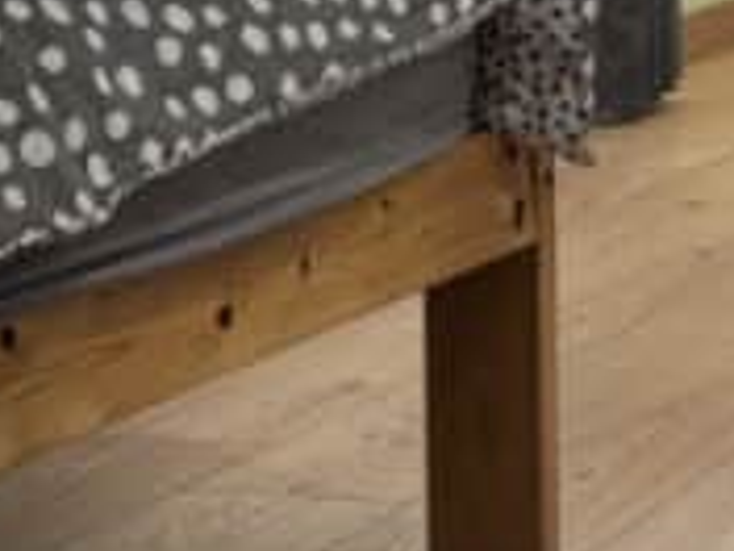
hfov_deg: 12.0
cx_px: 1622
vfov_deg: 10.4
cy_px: -134
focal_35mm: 140
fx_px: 2969
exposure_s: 1/121
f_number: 1.8
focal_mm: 6.8
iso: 125
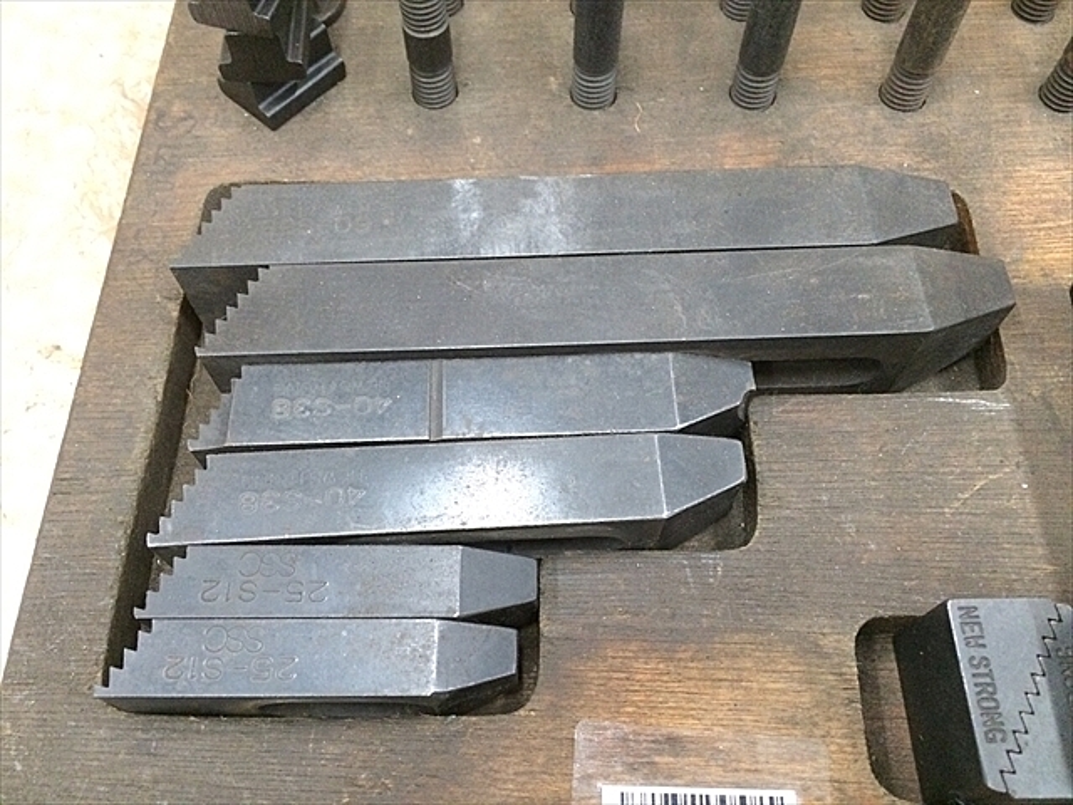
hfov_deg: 61.7
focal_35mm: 29
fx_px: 899
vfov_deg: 48.2
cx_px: 536
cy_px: 402
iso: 320
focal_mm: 4.15
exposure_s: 1/30
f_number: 2.2
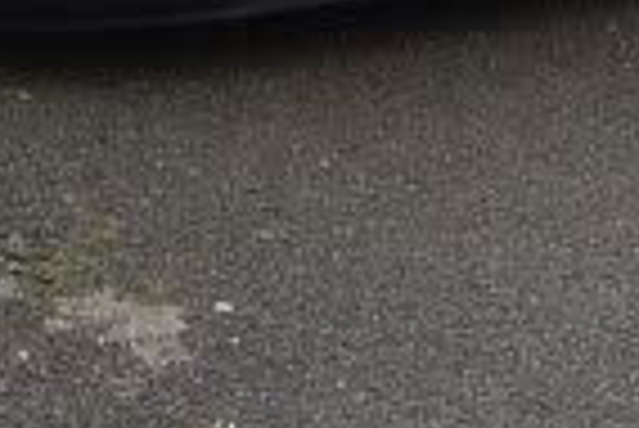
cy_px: -671
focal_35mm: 324
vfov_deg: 4.2
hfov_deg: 6.3
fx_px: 5757
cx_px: -7
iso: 360
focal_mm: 30
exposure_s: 1/125
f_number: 5.6
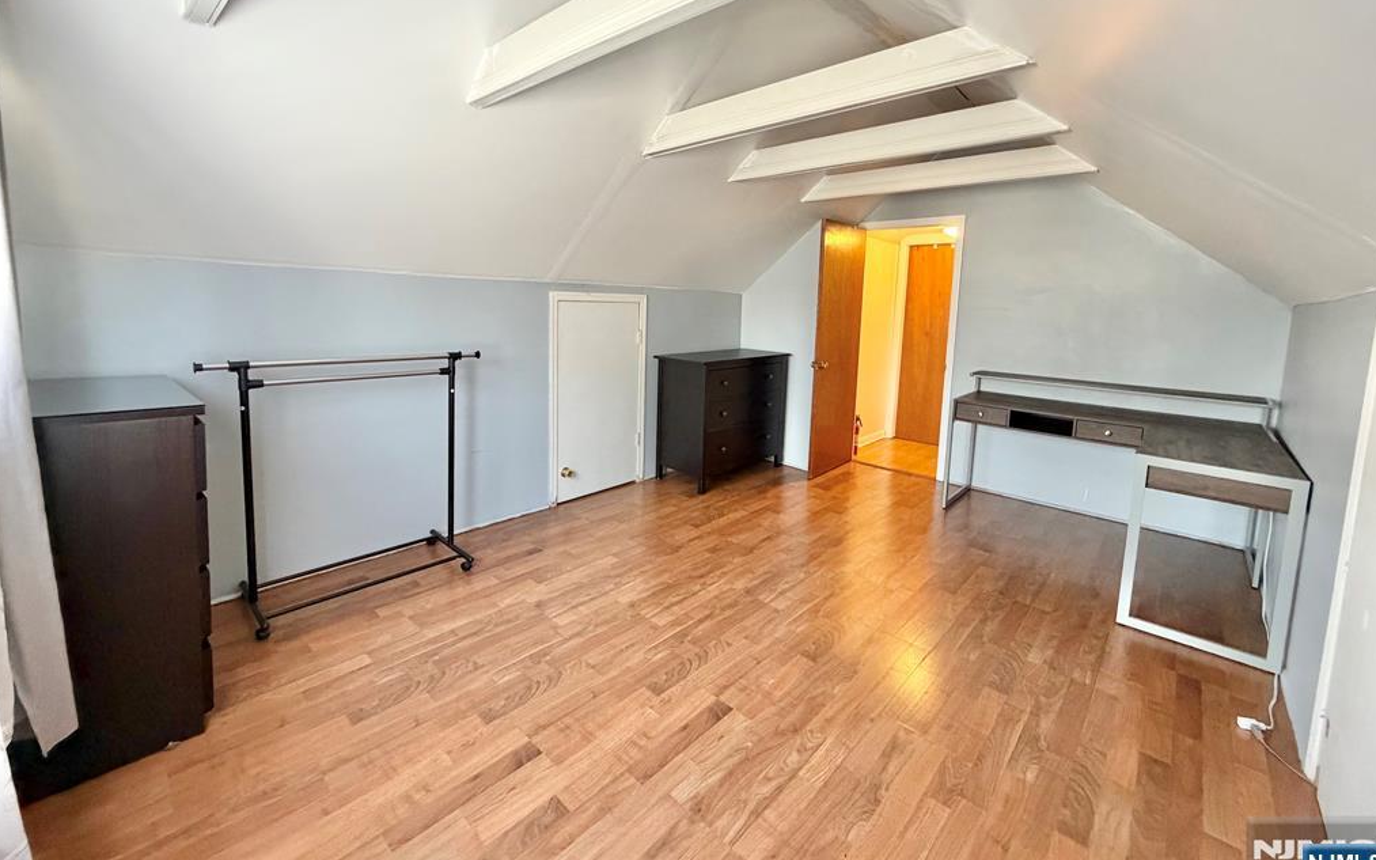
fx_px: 562
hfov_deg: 101.5
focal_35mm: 15
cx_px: 689
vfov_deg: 74.2
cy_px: 360
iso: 640
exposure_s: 1/60
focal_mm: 2.22
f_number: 2.2
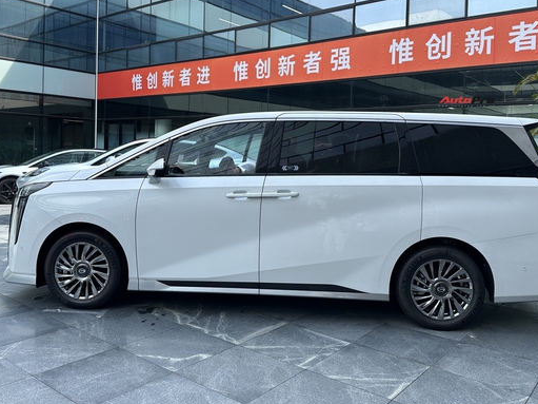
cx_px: 275
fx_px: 482
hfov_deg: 58.4
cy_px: 162
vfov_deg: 45.2
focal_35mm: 31
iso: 80
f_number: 1.78
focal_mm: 6.86
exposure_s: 1/1393
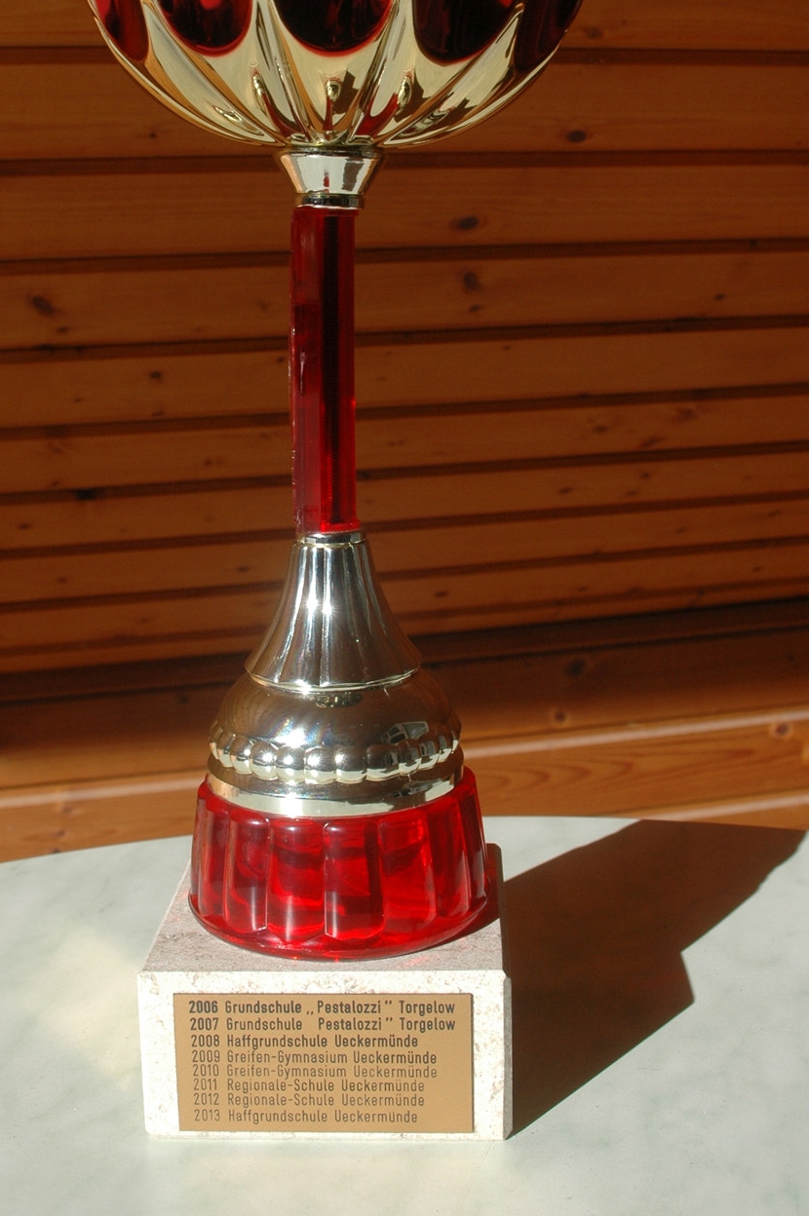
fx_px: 1688
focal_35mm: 50
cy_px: 449
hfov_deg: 26.9
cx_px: 368
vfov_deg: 39.3
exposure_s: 1/400
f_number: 10
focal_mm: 26
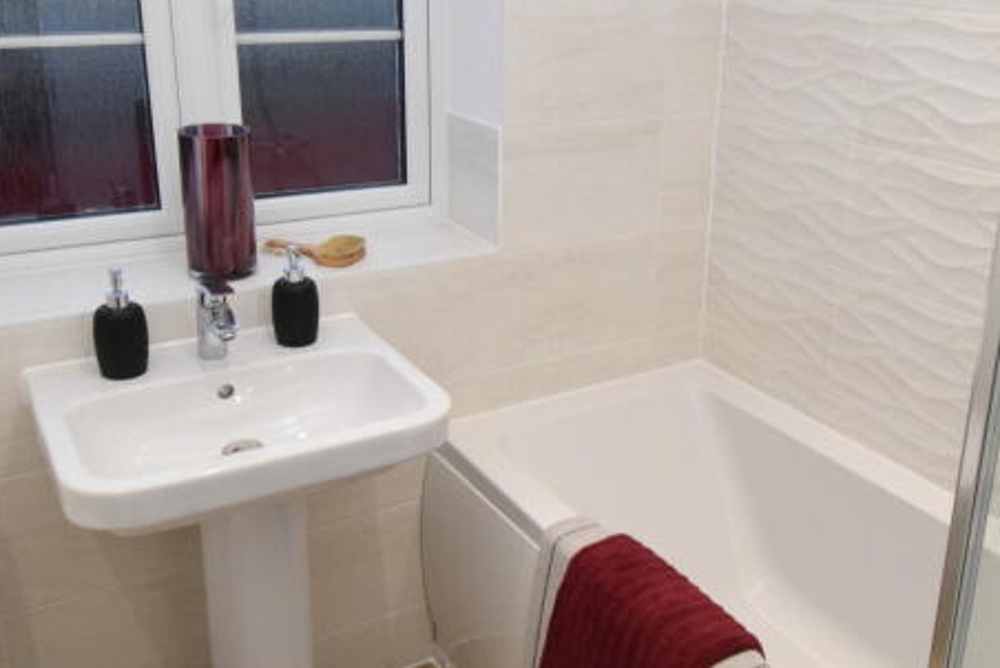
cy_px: 282
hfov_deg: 55.6
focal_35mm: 34
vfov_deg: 38.8
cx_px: 558
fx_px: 945
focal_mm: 10
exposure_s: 1/100
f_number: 8
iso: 1600
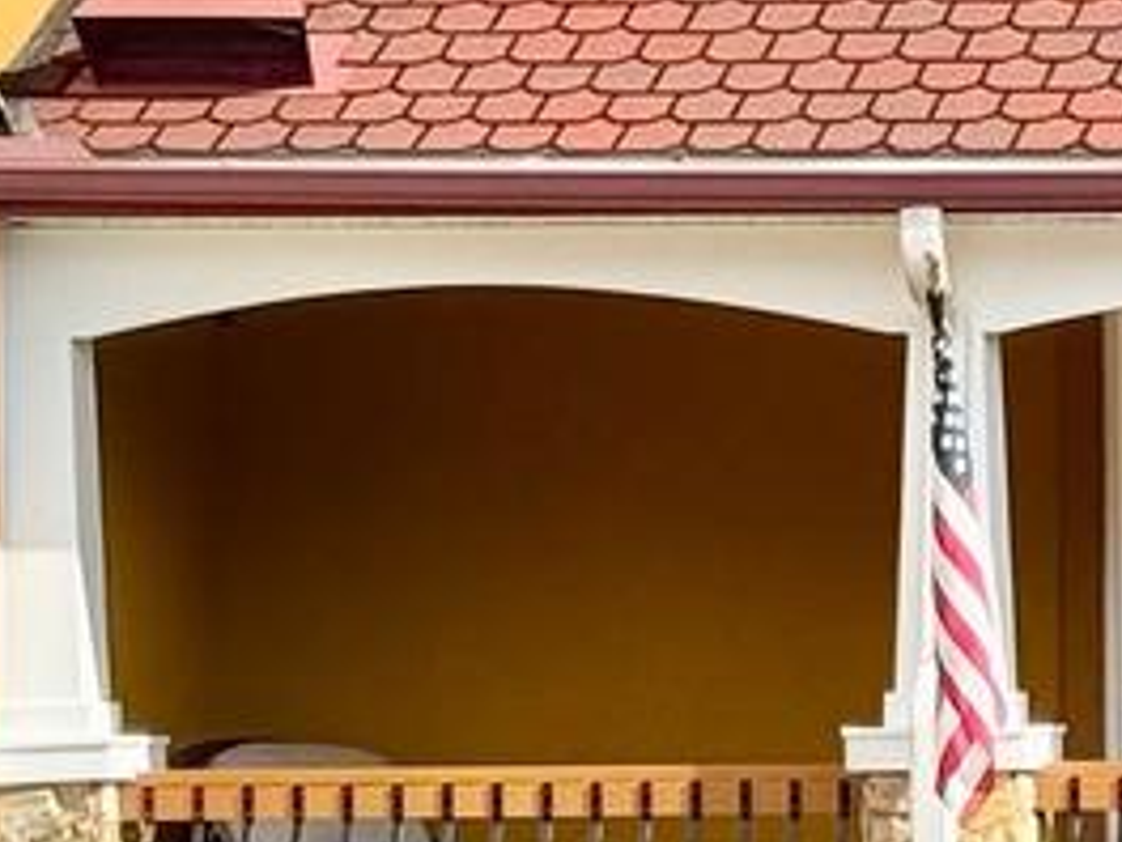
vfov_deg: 5.7
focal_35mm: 262
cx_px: 2754
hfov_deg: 7.1
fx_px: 8492
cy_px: 591
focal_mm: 6.76
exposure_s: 1/2252
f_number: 1.78
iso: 64
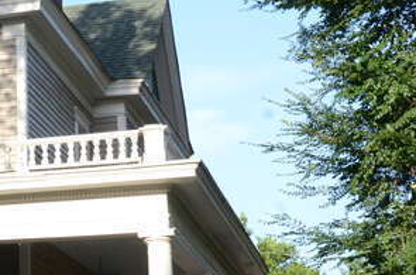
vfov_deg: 11.2
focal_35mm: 122
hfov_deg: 15.9
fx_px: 1406
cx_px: -147
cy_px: 190
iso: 800
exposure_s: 1/400
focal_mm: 30
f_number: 11
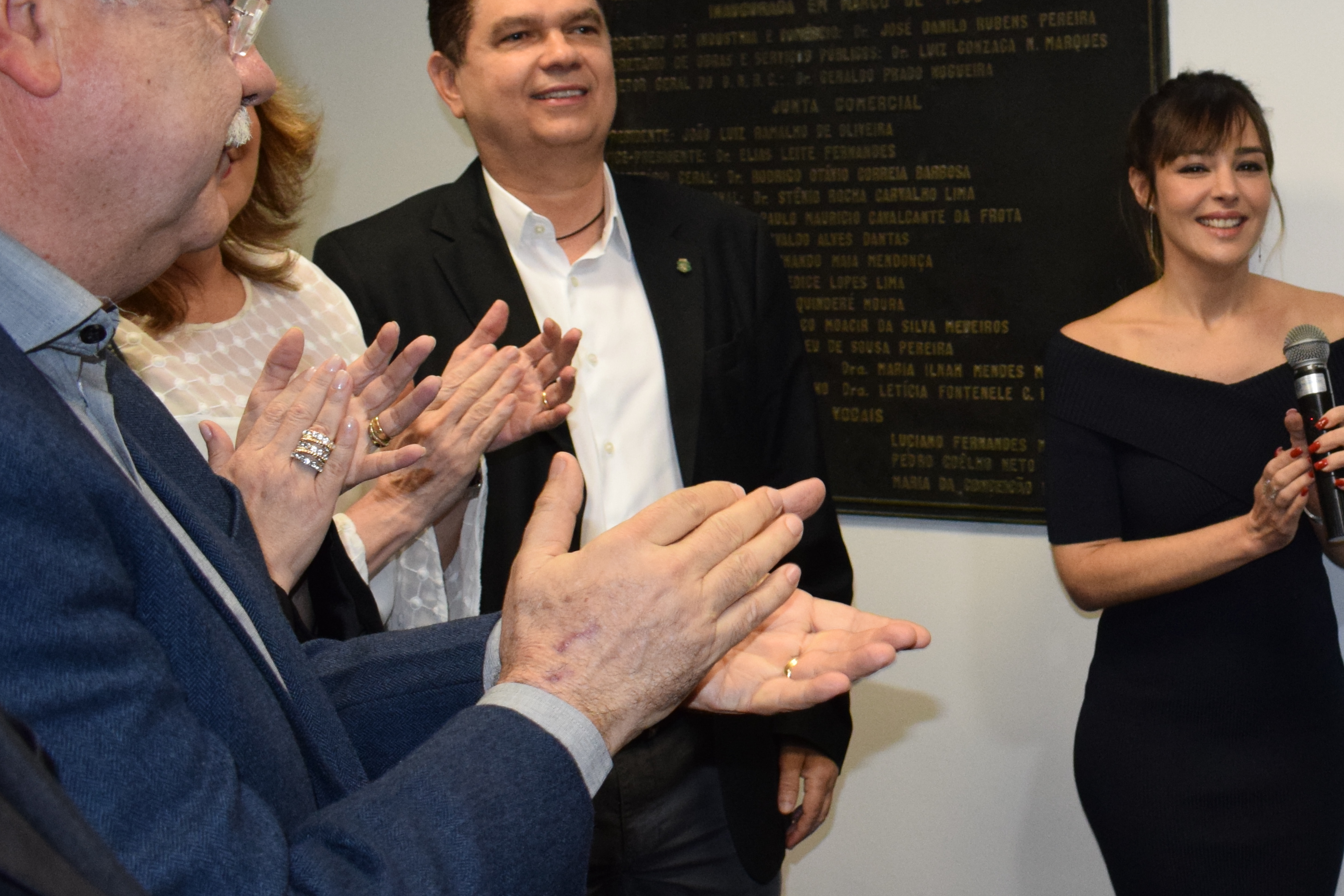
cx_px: 1244
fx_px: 2091
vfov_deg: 24.2
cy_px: 382
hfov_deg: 33.5
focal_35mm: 56
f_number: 5.6
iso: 1600
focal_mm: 18
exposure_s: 1/160
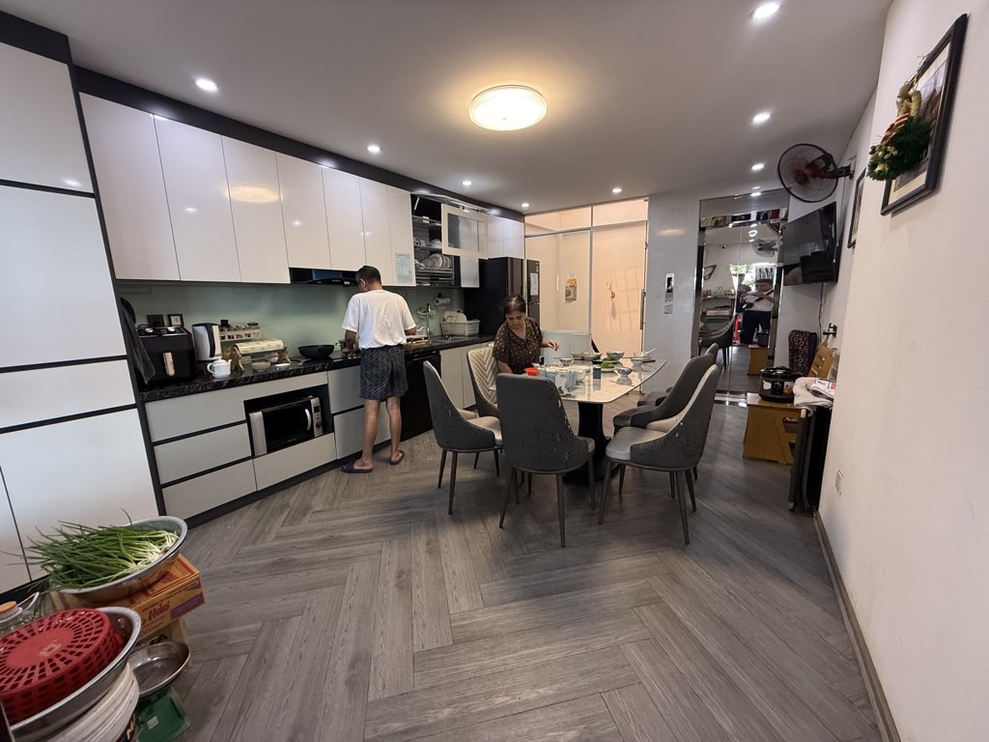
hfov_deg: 102.1
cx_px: 494
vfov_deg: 85.7
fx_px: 400
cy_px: 371
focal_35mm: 14
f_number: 2.2
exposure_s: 1/85
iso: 320
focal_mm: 2.22
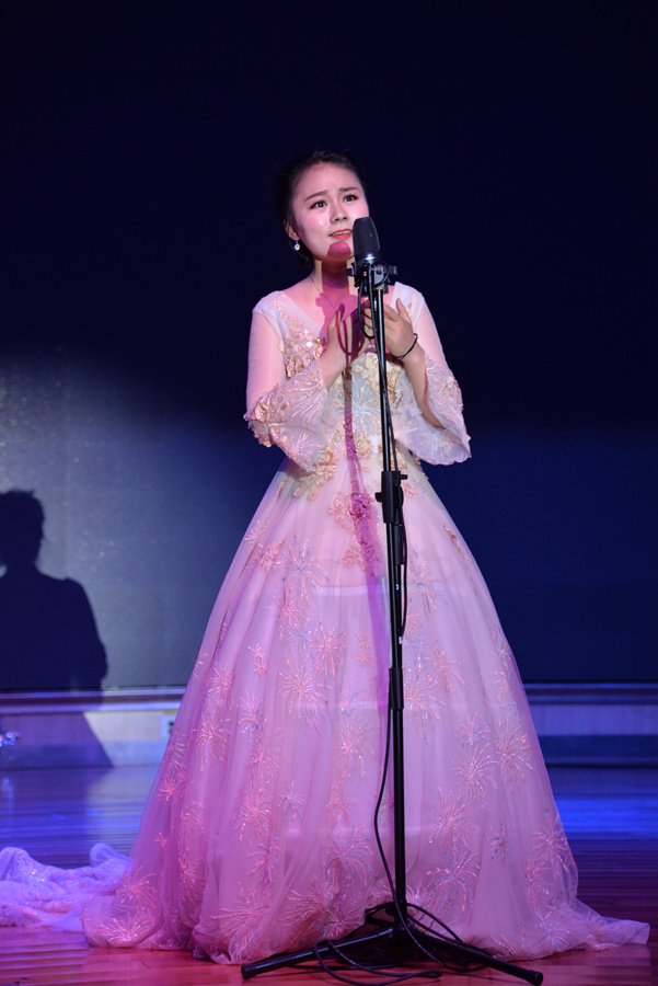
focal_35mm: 125
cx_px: 329
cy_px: 493
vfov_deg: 16.4
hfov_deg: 11.0
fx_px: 3423
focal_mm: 125
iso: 1000
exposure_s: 1/80
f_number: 5.6
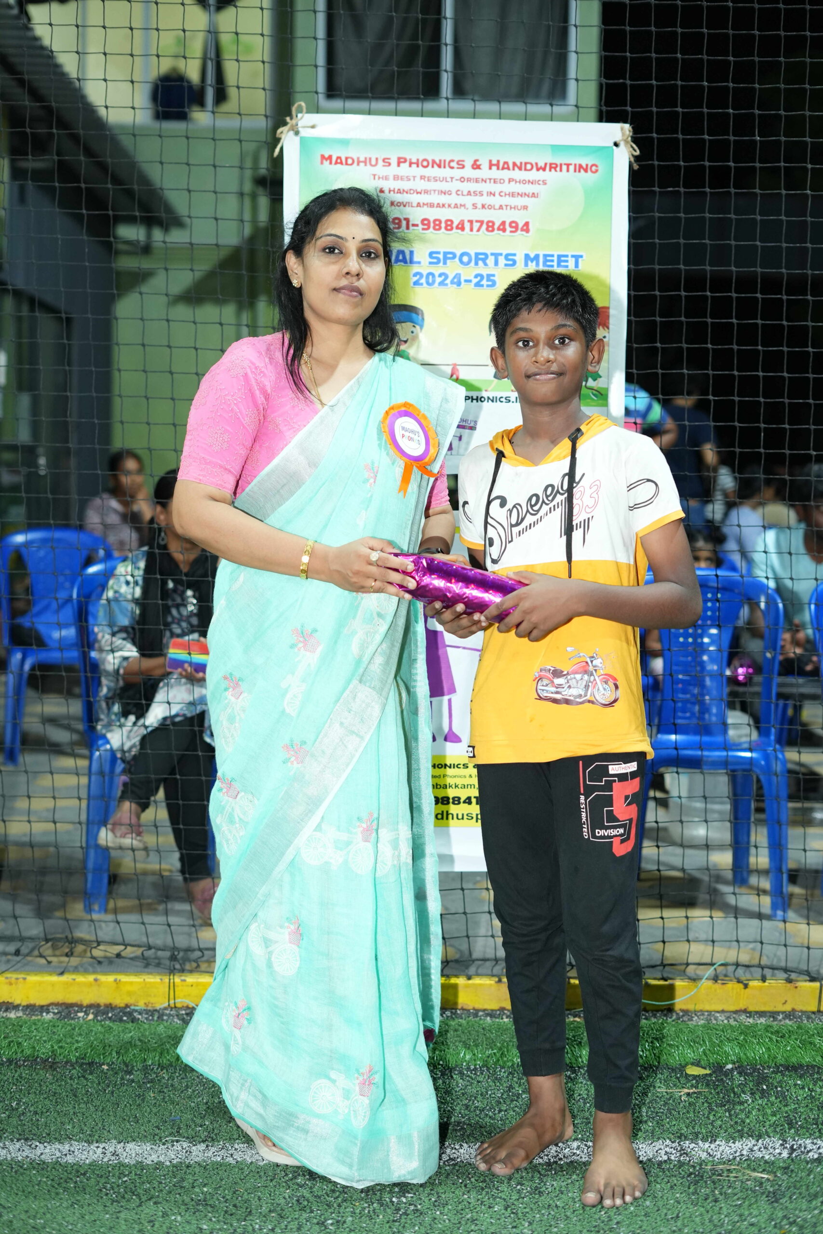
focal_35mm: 50
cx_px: 412
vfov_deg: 39.6
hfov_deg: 27.0
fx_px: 1714
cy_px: 617
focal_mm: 50
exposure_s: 1/160
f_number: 2.8
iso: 2000
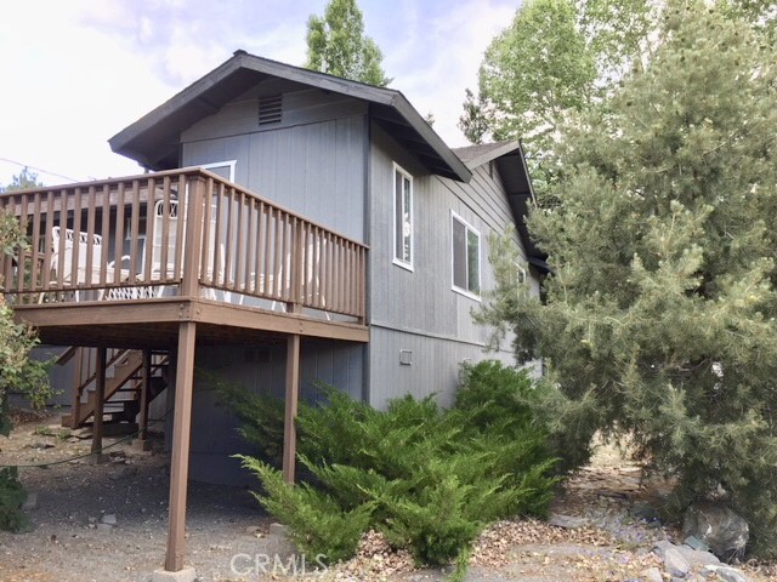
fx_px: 651
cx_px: 388
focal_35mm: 29
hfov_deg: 61.7
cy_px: 291
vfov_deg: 48.2
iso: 25
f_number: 2.2
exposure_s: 1/122
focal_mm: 4.15
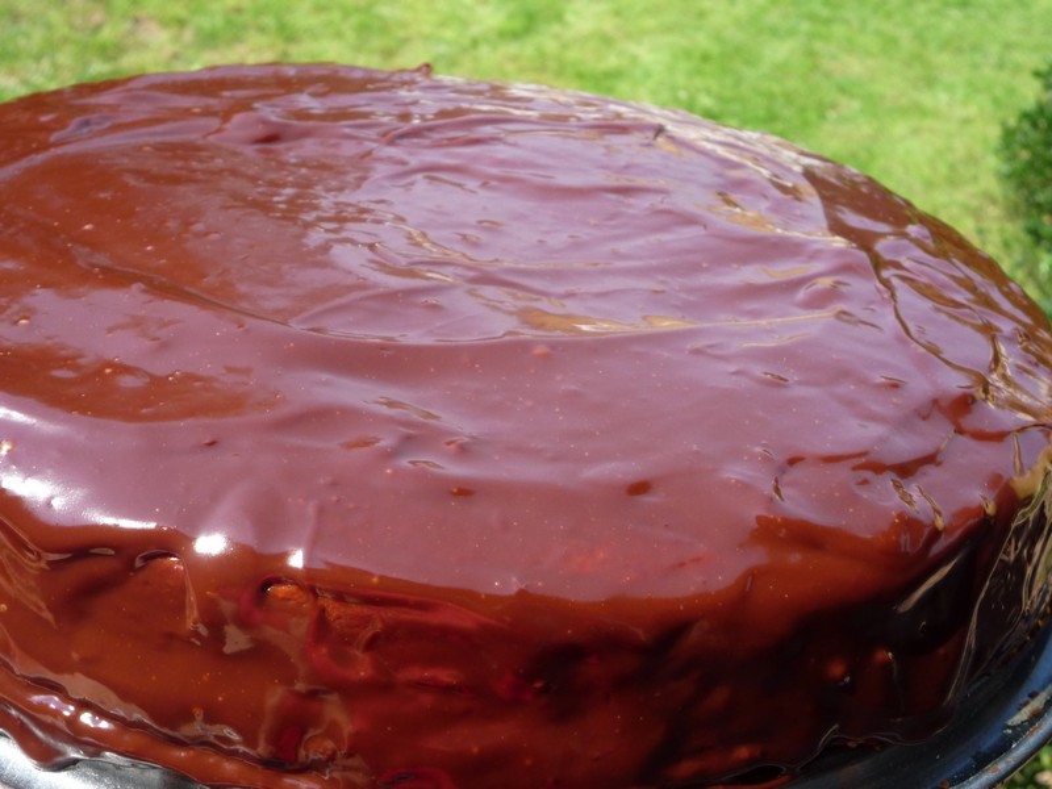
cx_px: 526
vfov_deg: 30.9
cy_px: 394
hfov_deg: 40.4
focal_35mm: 47
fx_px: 1428
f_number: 4.7
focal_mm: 8.2
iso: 200
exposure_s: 1/320
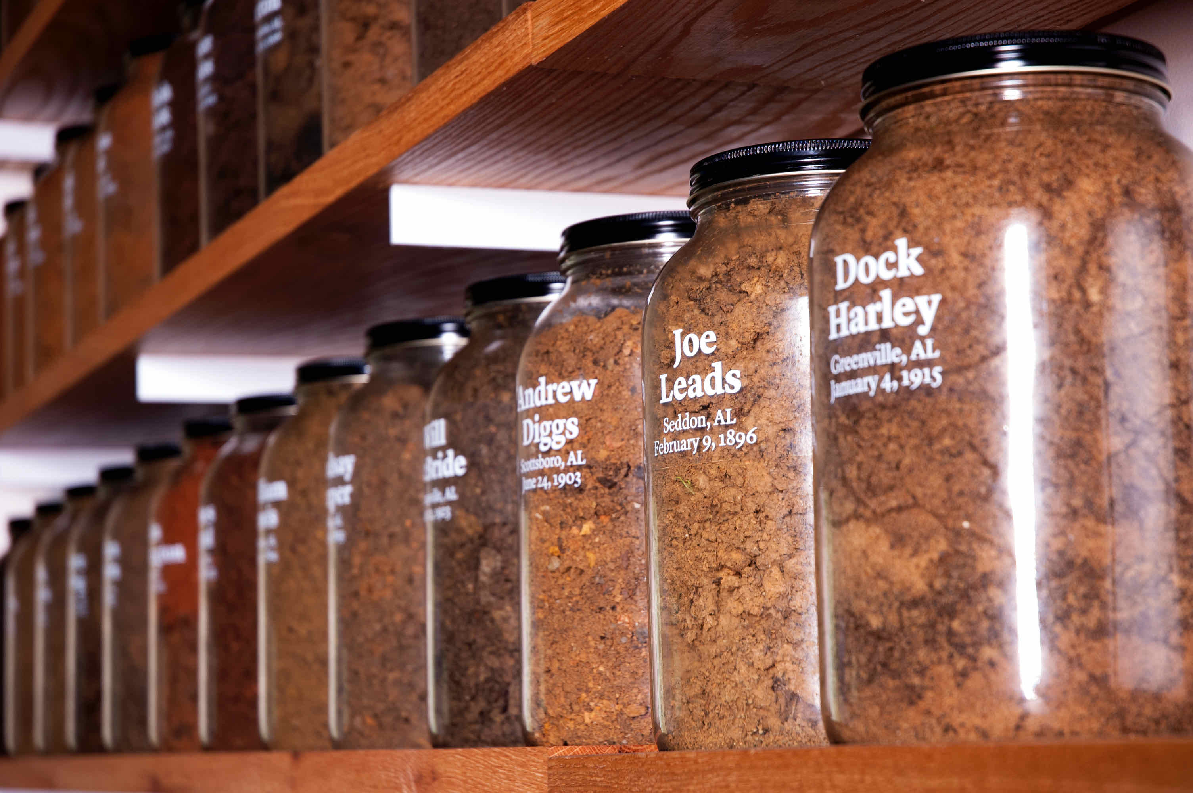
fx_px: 2980
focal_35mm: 90
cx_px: 596
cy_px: 396
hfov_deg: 22.6
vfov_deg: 15.2
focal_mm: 60
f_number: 4.5
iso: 200
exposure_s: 1
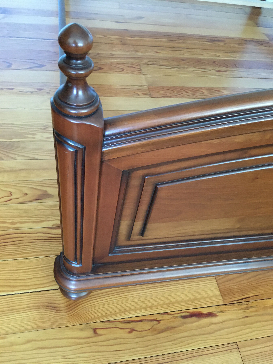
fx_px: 305
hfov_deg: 48.2
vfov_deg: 61.7
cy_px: 182
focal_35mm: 29
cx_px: 136
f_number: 2.2
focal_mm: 4.15
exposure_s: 1/17
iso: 400
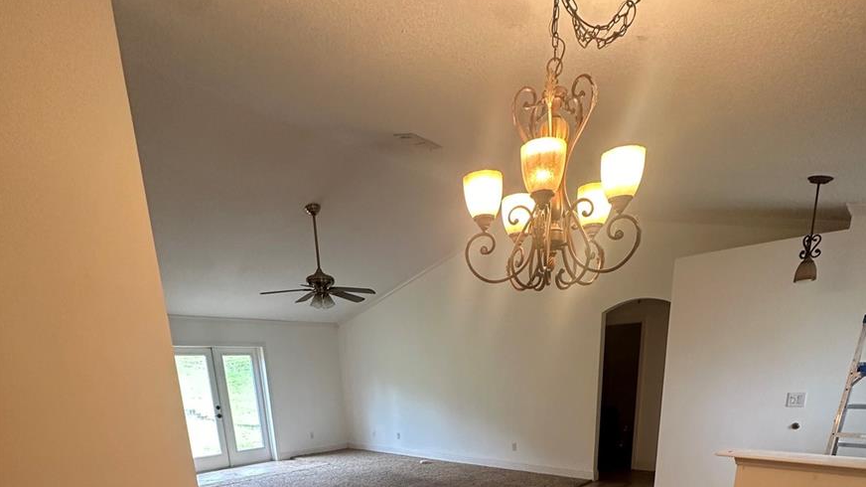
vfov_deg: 43.7
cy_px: 512
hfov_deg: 83.8
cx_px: 443
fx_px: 482
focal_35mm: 21
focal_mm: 2.22
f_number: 2.2
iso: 250
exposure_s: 1/60
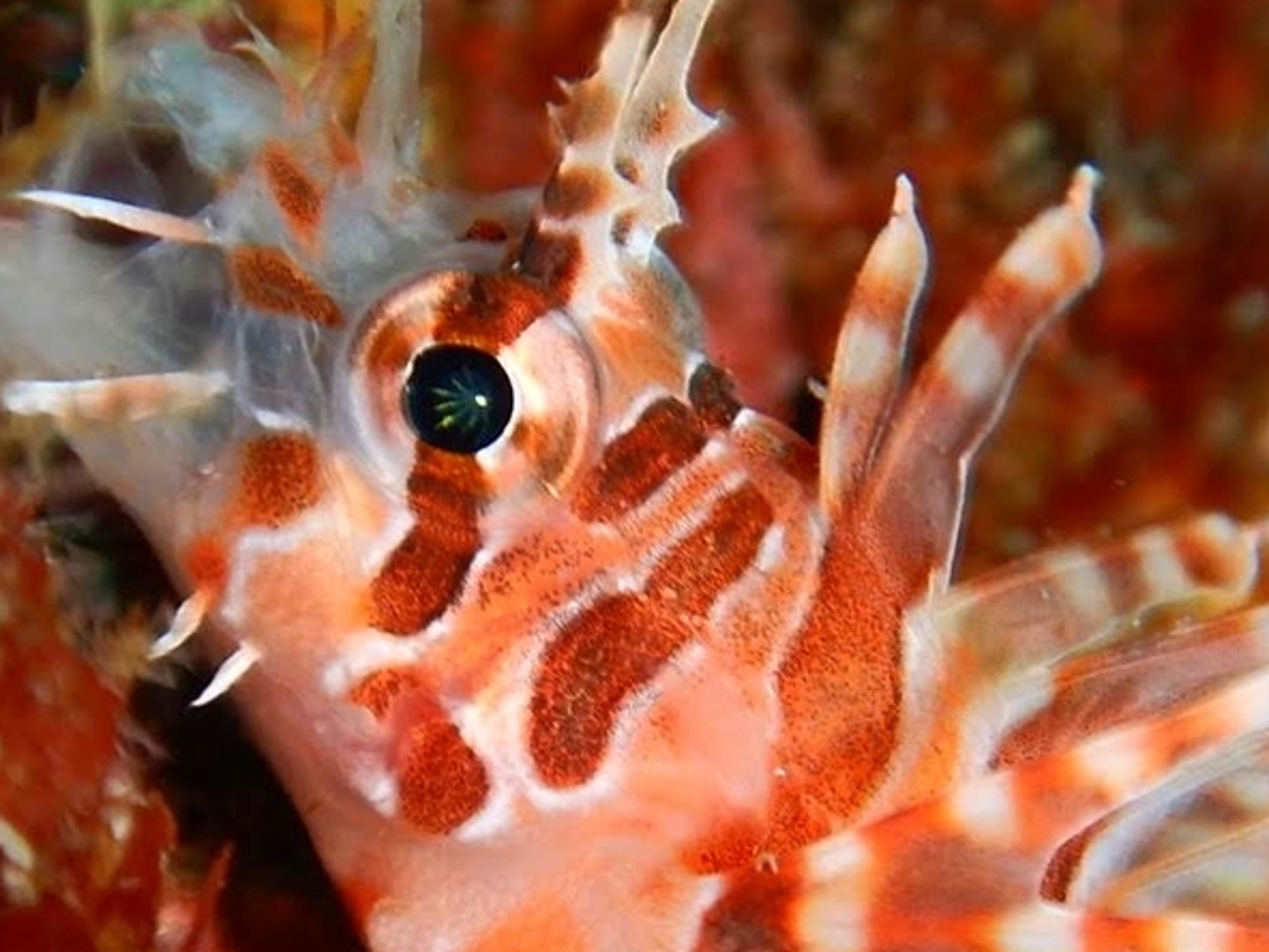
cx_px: 637
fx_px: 5352
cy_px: 482
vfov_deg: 10.2
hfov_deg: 13.5
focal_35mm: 146
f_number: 4.5
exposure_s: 1/30
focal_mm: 13
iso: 200
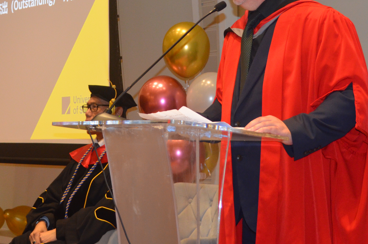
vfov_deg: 15.0
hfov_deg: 22.7
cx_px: 182
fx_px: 918
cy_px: 22
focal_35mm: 90
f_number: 4.8
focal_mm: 32
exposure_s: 1/60
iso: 1250
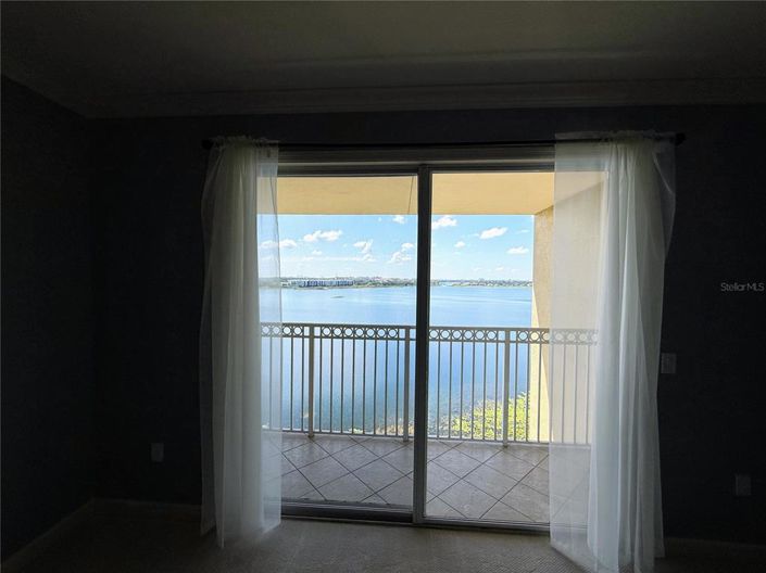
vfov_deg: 85.6
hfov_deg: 102.1
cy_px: 286
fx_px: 310
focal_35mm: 14
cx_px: 383
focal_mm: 2.22
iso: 50
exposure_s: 1/1497
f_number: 2.2
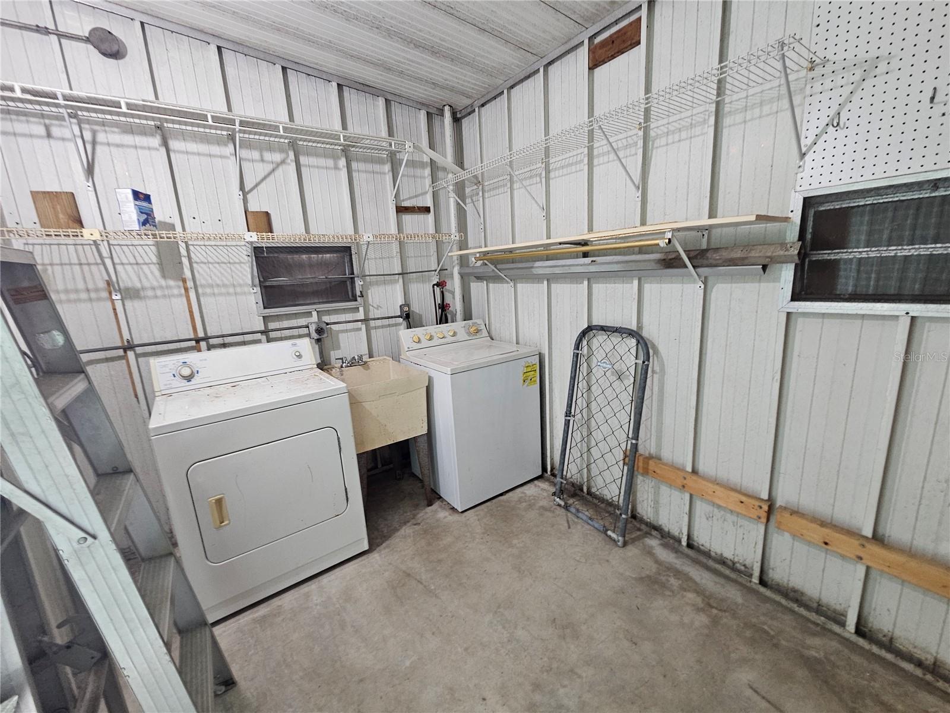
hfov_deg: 106.2
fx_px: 357
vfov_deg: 89.9
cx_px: 475
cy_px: 356
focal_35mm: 13
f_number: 2.2
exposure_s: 1/30
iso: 320
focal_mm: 2.2
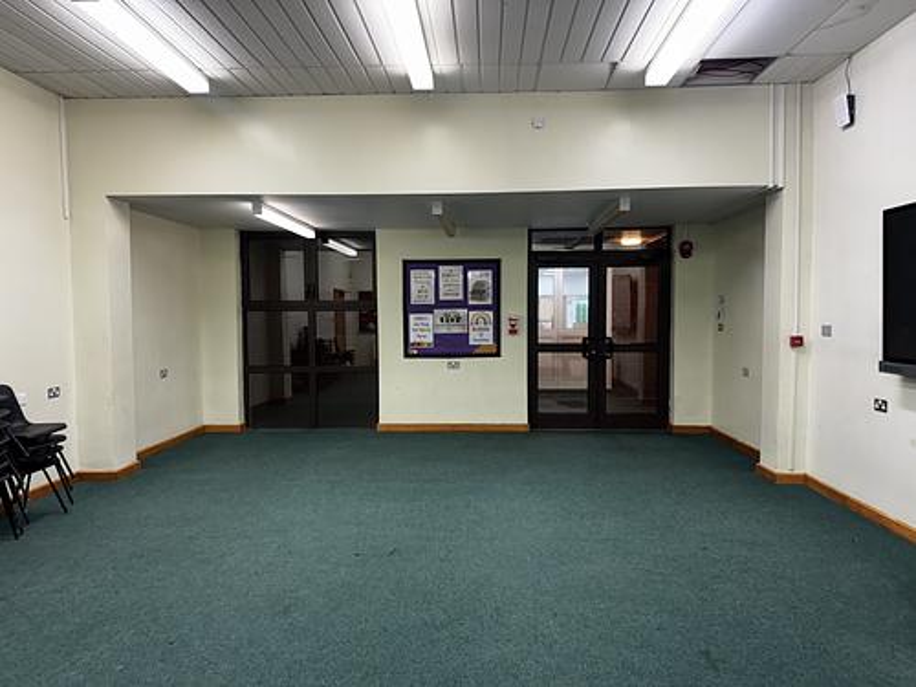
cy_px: 344
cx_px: 458
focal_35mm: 24
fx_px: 635
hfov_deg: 71.6
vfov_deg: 56.8
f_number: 1.78
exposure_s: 1/100
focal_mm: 6.76
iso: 160
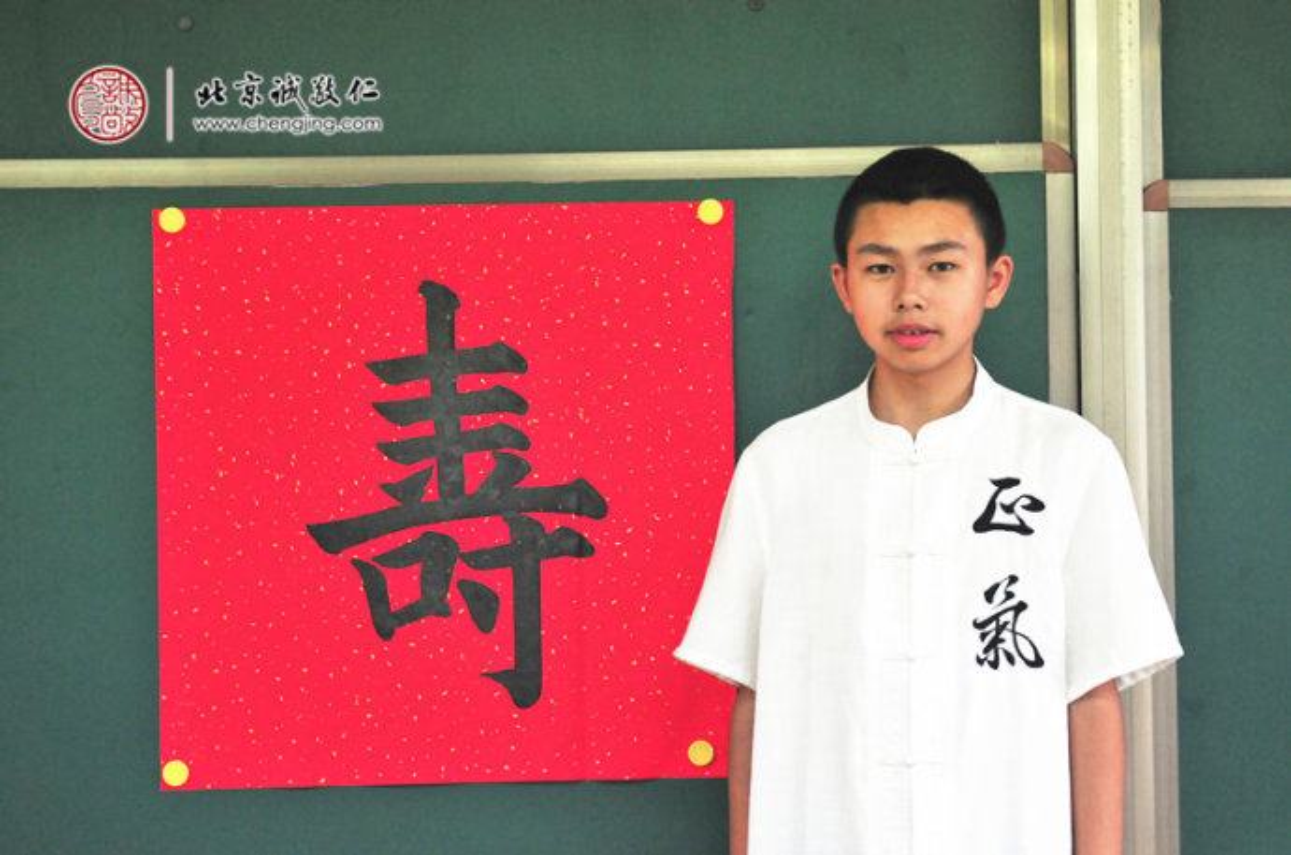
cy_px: 428
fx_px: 3758
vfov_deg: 13.0
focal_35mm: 105
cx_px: 646
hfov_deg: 19.5
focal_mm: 70
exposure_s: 1/320
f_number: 2.8
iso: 1000
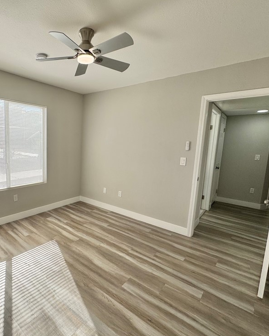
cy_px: 167
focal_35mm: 19
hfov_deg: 67.9
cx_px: 79
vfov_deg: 83.3
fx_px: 189
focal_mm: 2.22
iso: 40
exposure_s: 1/591
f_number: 2.2
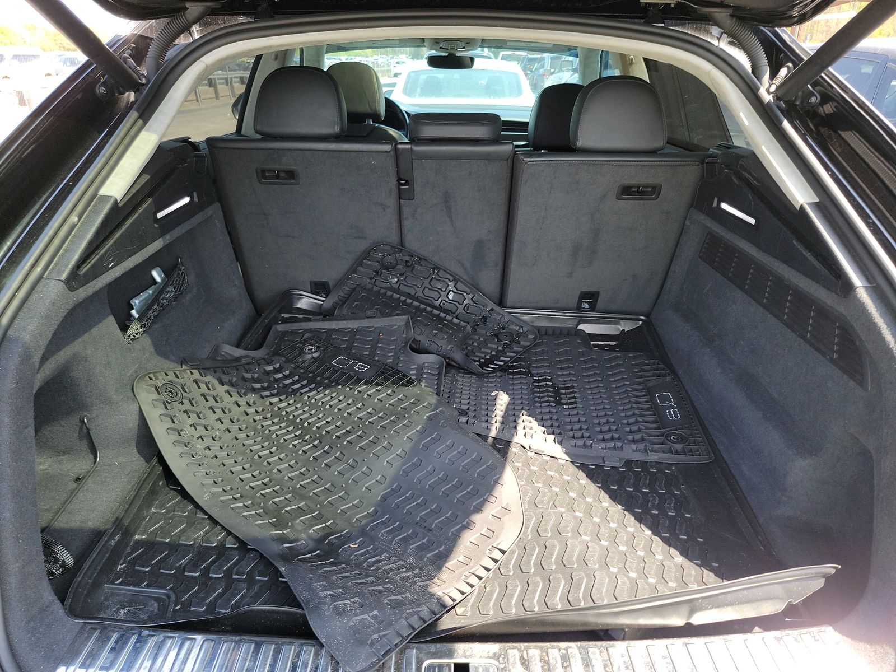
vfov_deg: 56.8
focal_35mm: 24
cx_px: 448
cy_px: 336
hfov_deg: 71.6
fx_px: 621
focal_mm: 6.7
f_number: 1.8
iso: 53
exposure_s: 1/59
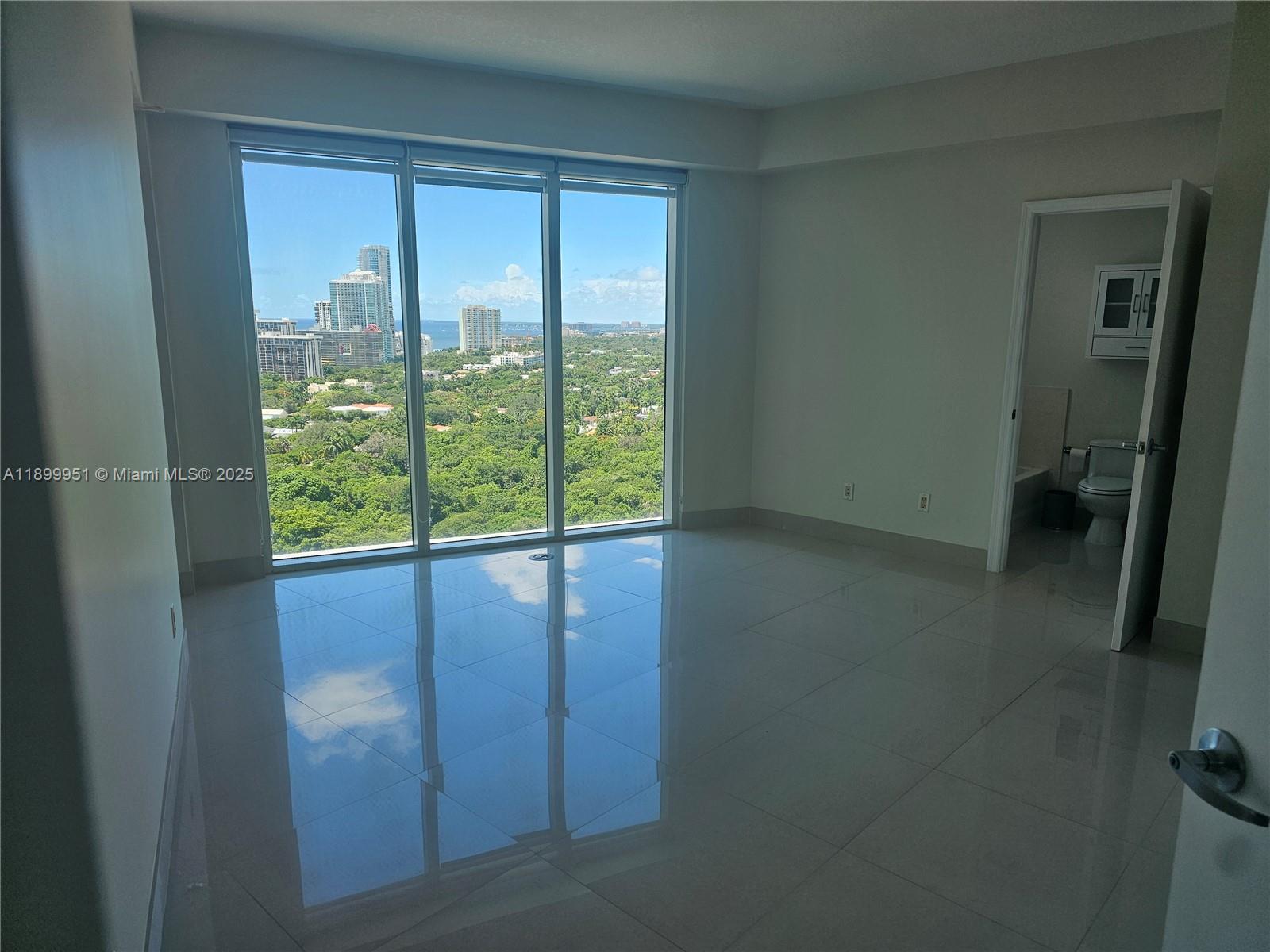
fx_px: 844
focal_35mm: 23
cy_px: 476
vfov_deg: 58.9
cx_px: 635
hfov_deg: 73.9
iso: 20
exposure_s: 1/209
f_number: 1.7
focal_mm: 6.3
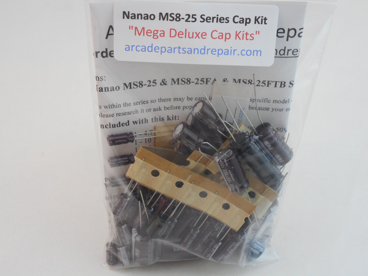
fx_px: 627
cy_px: 138
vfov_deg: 24.8
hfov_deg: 32.7
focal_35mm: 59
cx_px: 184
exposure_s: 1/30
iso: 200
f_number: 5.1
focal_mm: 10.5
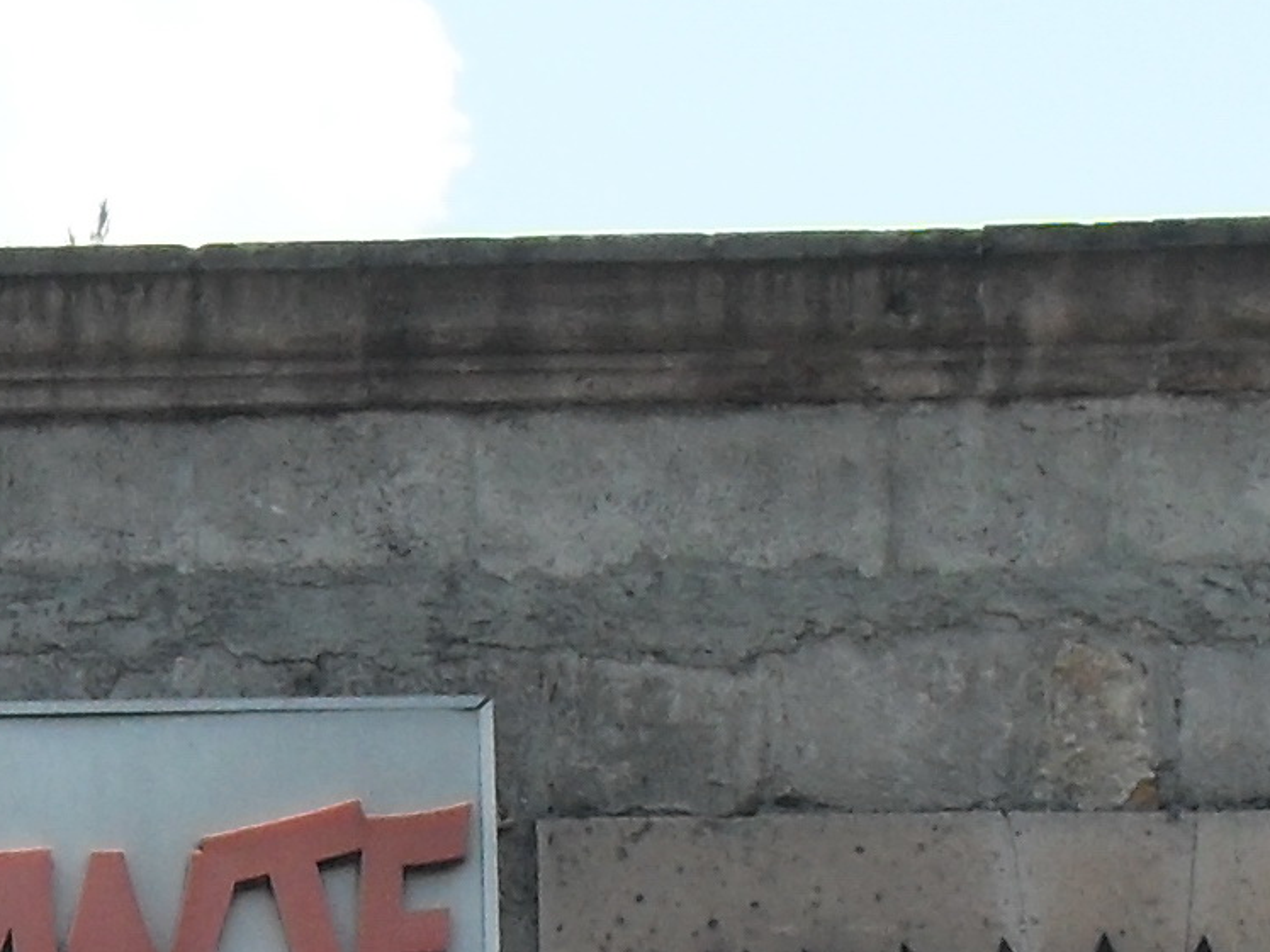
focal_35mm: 310
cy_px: 1551
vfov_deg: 4.8
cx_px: -265
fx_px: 11373
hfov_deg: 6.4
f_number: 10.8
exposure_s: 1/90
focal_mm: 11.7
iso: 80
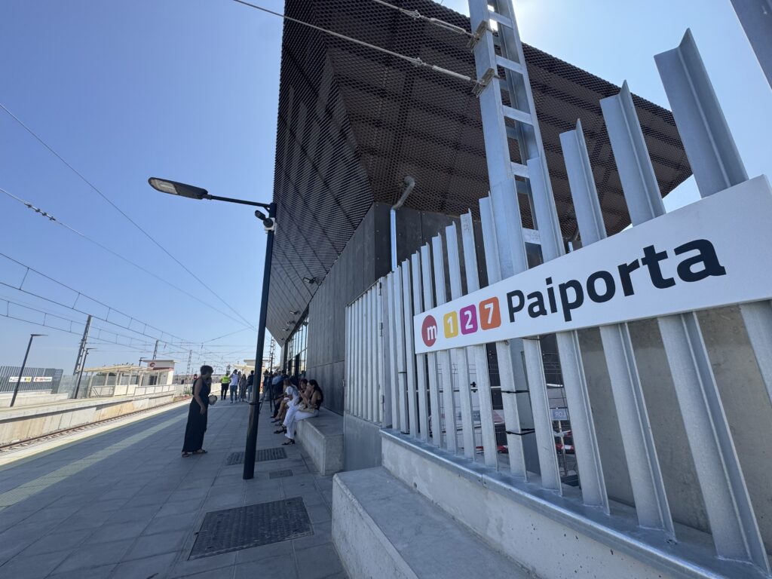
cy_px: 290
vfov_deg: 85.7
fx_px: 312
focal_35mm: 14
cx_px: 386
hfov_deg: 102.1
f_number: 2.2
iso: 50
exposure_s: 1/1236
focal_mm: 2.22
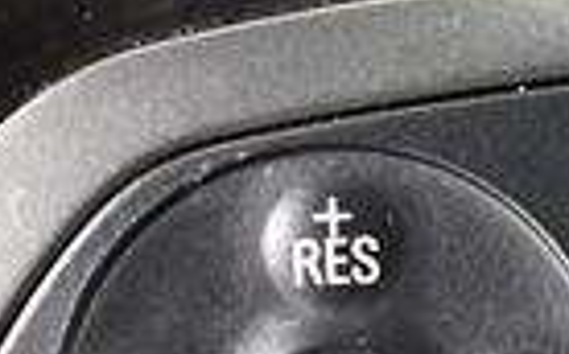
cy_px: 449
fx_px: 2634
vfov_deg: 7.6
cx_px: 437
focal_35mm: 170
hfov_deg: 12.3
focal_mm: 18
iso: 3200
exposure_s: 1/60
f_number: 3.5
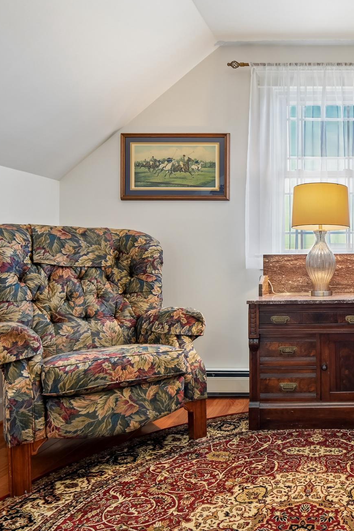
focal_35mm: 25
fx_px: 369
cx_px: 273
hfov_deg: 48.9
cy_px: 259
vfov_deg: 71.5
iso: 160
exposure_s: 1/3.33
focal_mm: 16
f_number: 8
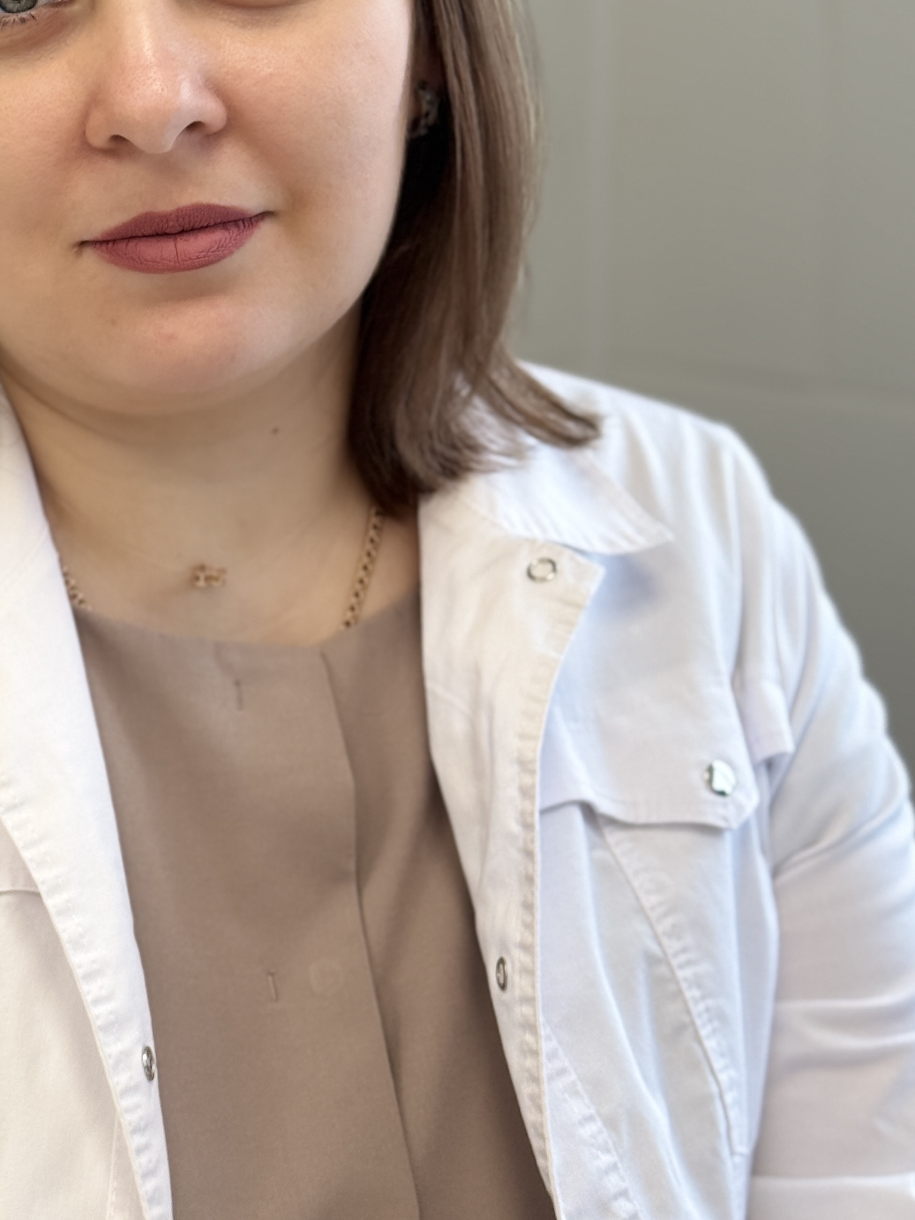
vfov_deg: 22.9
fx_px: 2995
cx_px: 142
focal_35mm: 85
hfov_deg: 17.2
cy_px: 375
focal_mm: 6.76
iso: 100
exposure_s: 1/242
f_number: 1.78
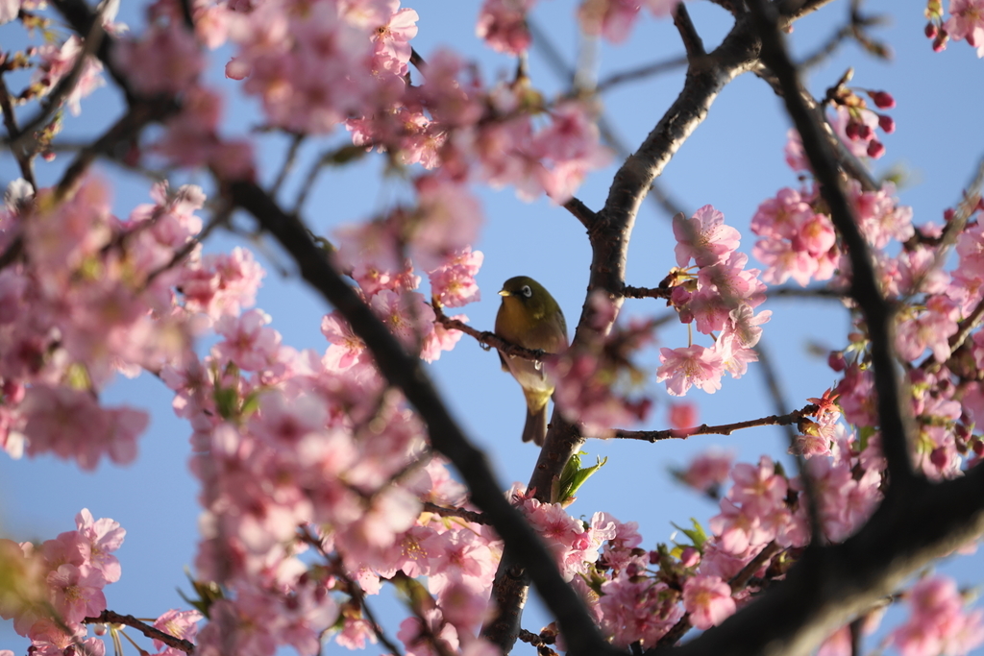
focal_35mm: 288
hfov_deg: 7.2
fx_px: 7873
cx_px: 492
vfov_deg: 4.8
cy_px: 328
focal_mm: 288
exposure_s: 1/320
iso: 100
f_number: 5.6
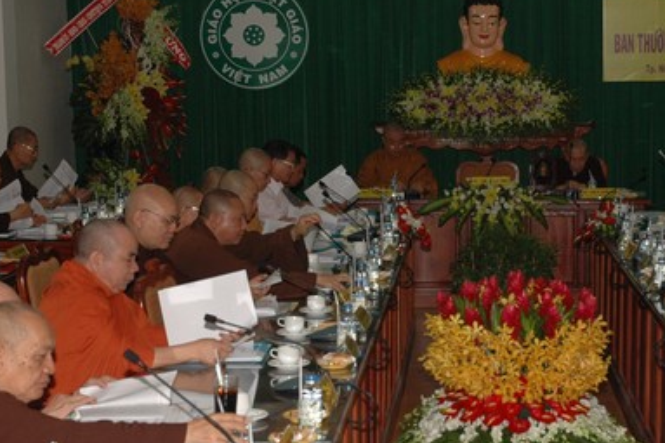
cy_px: 231
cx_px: 479
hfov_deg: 21.5
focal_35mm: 94
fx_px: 1736
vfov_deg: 14.5
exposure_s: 1/60
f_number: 7.1
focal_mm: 38
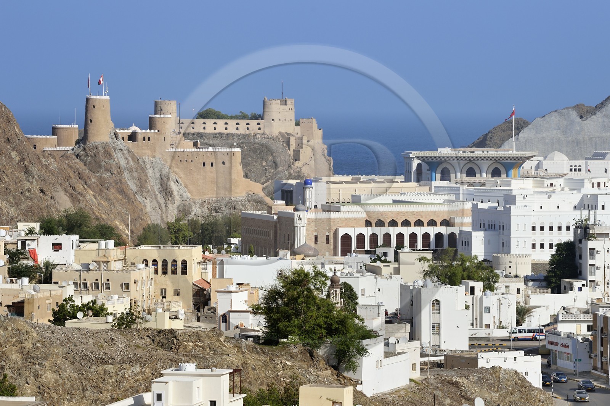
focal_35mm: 170
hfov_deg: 12.1
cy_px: 203
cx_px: 305
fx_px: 2878
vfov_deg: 8.1
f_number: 7.1
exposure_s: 1/1600
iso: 200
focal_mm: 170
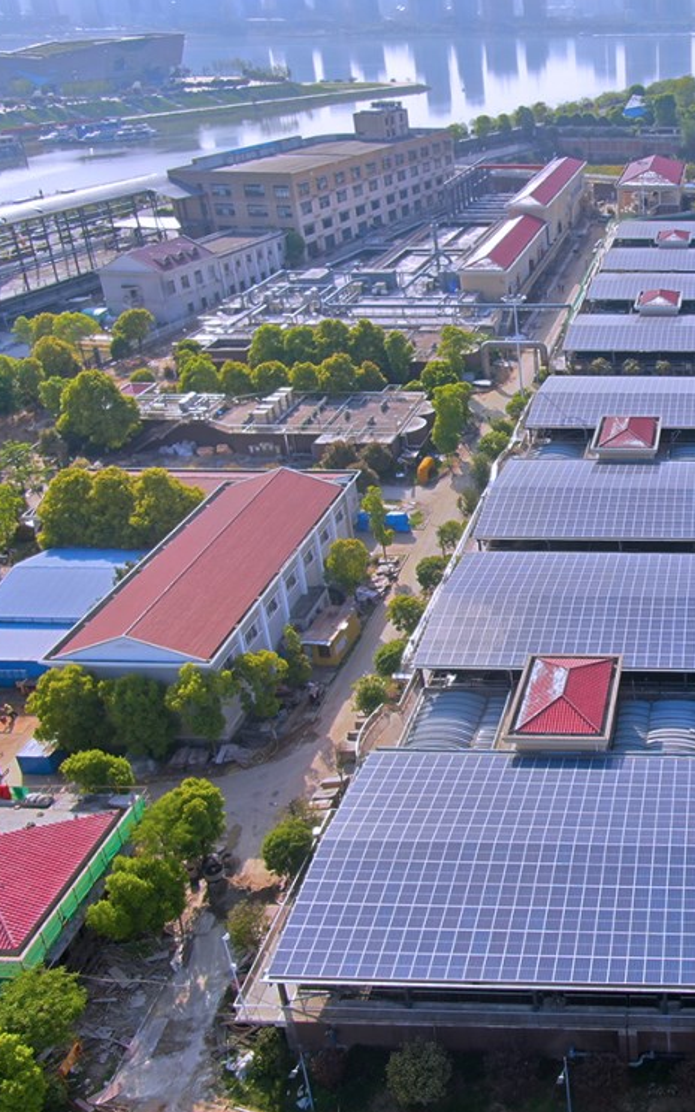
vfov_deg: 55.3
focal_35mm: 35
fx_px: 1061
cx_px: 695
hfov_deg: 33.2
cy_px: 549
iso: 110
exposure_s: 1/400
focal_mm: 4.39
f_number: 2.8
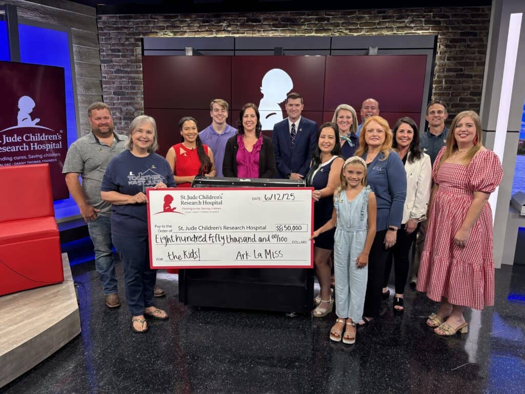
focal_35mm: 26
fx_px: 394
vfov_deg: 53.1
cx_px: 262
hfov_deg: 67.3
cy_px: 197
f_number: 1.6
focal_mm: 5.96
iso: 80
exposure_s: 1/60
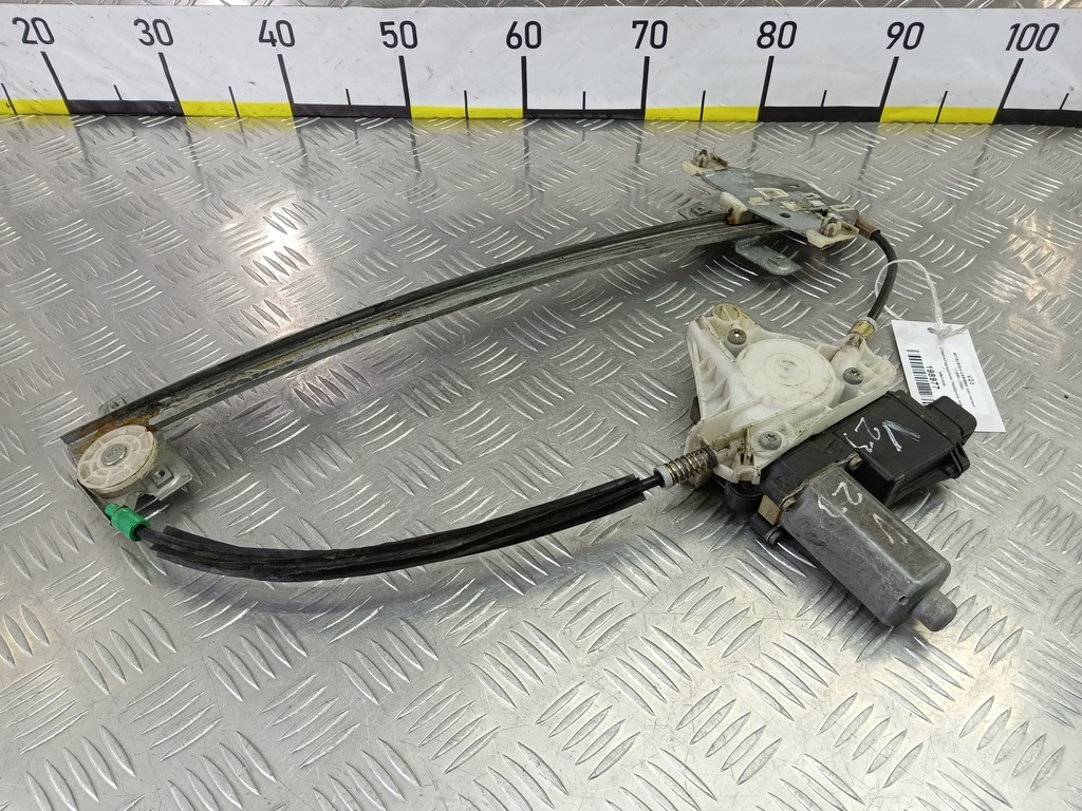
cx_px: 541
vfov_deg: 58.9
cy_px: 406
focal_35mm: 23
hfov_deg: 73.9
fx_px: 719
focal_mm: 4.11
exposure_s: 1/50
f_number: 1.6
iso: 130
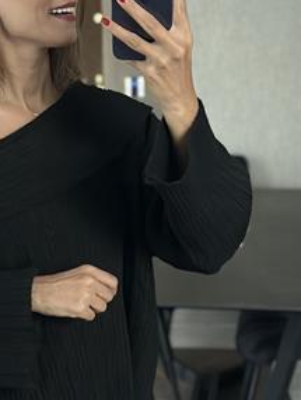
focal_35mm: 85
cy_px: 196
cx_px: 42
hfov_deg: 17.2
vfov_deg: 23.0
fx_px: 984
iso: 800
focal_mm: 6.86
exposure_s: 1/32
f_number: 1.78
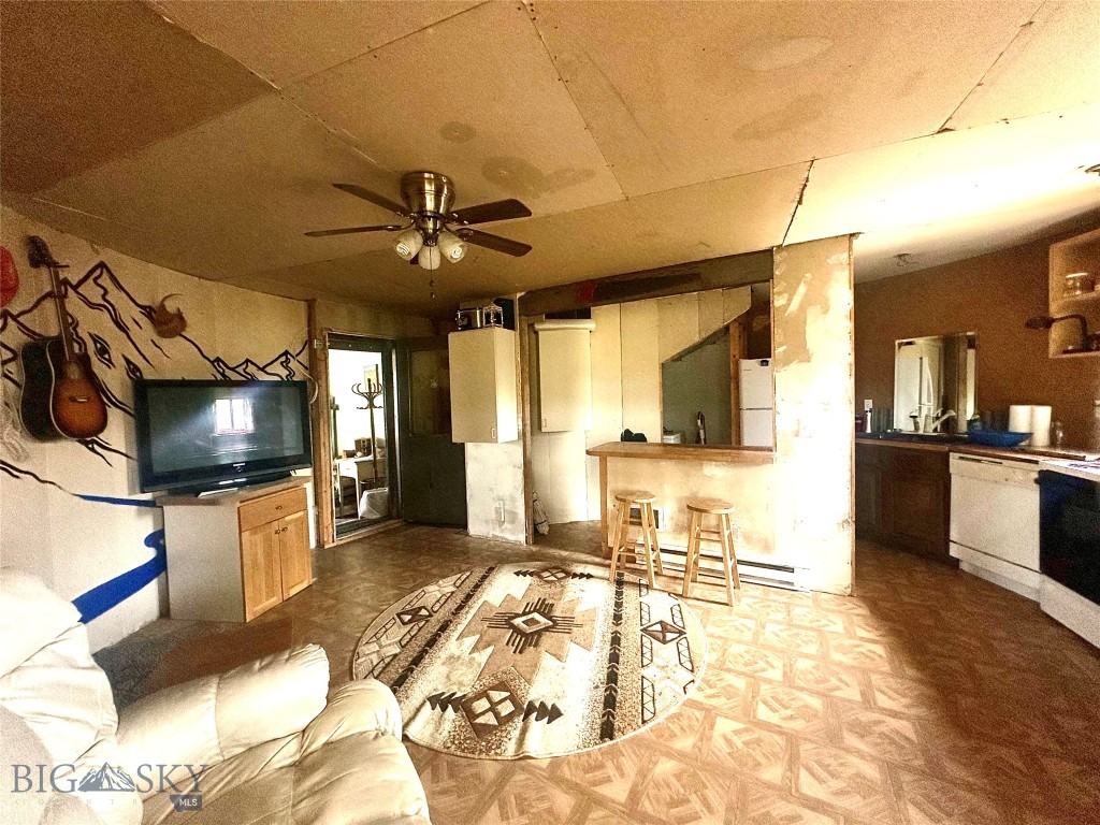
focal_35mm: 14
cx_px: 550
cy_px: 412
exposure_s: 1/99
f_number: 2.2
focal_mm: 2.22
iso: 50
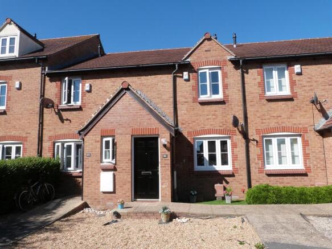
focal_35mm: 25
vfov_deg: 54.9
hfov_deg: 69.4
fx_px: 240
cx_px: 166
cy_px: 124
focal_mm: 4.5
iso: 100
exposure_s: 1/320
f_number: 5.6
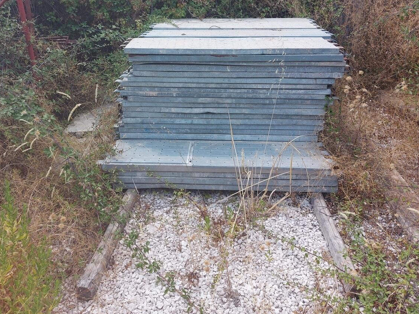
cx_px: 187
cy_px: 108
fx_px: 387
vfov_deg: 43.6
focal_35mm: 32
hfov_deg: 56.7
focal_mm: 5.23
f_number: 1.8
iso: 32
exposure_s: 1/430
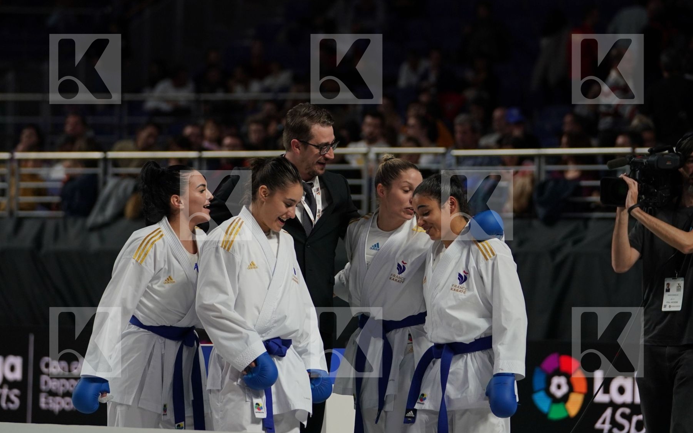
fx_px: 3759
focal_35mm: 199
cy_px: 205
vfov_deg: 6.6
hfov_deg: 10.5
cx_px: 346
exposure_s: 1/1000
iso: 800
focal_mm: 130
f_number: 2.8
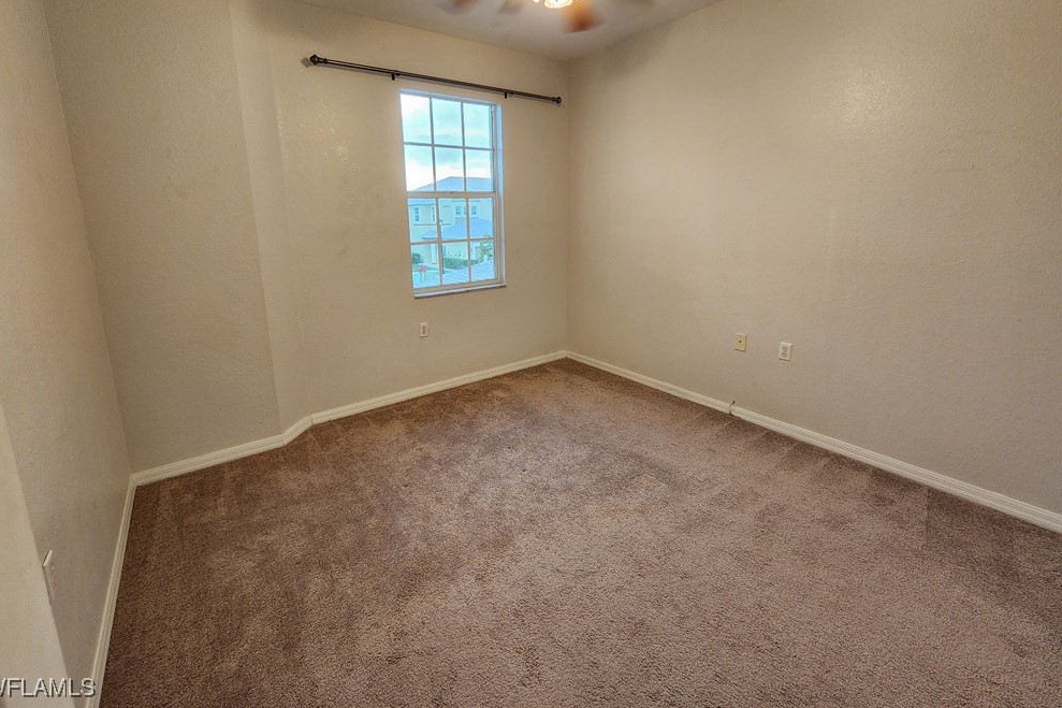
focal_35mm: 14
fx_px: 413
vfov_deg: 80.6
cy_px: 299
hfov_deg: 104.2
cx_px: 513
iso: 125
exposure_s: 1/60
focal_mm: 2.2
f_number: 2.2
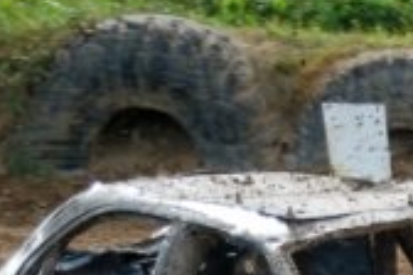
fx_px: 3612
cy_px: 412
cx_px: 560
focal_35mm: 315
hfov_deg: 6.5
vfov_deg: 4.3
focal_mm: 55
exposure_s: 1/500
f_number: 5.3
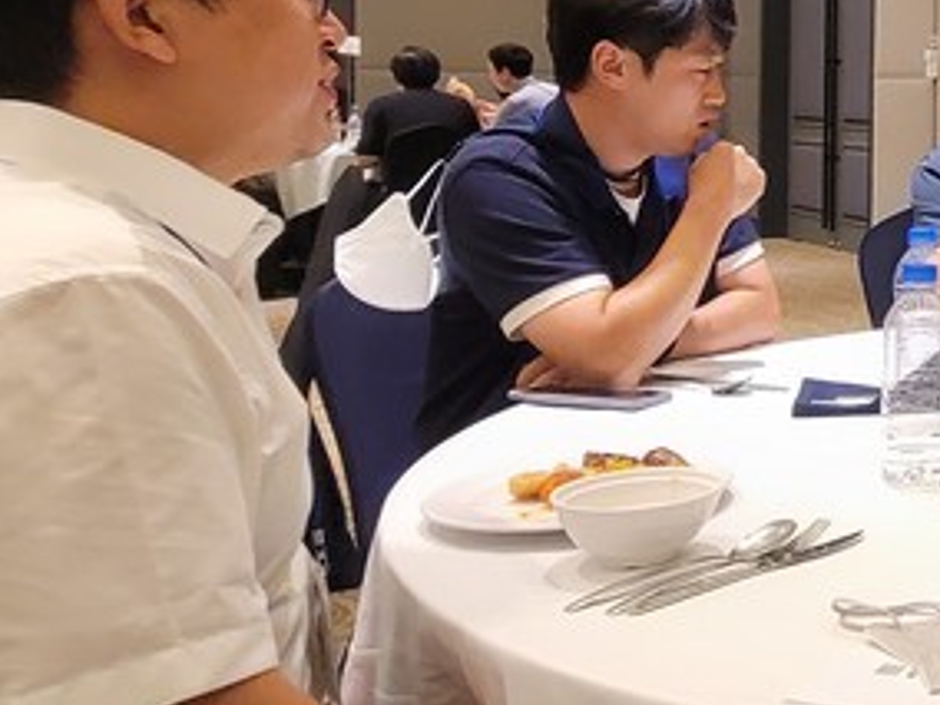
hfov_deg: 29.0
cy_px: 129
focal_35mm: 44
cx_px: 1374
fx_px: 1195
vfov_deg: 31.9
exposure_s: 1/40
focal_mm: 2.2
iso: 320
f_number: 2.2
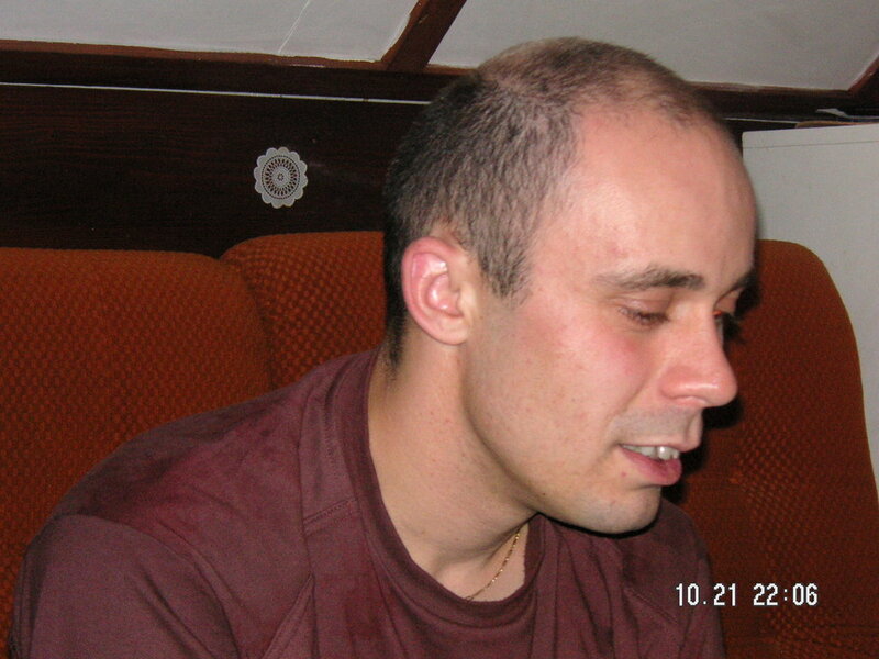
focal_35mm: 87
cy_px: 330
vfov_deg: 17.0
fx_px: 2209
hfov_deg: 22.5
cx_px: 440
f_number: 4.7
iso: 160
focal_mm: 14.4
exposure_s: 1/90
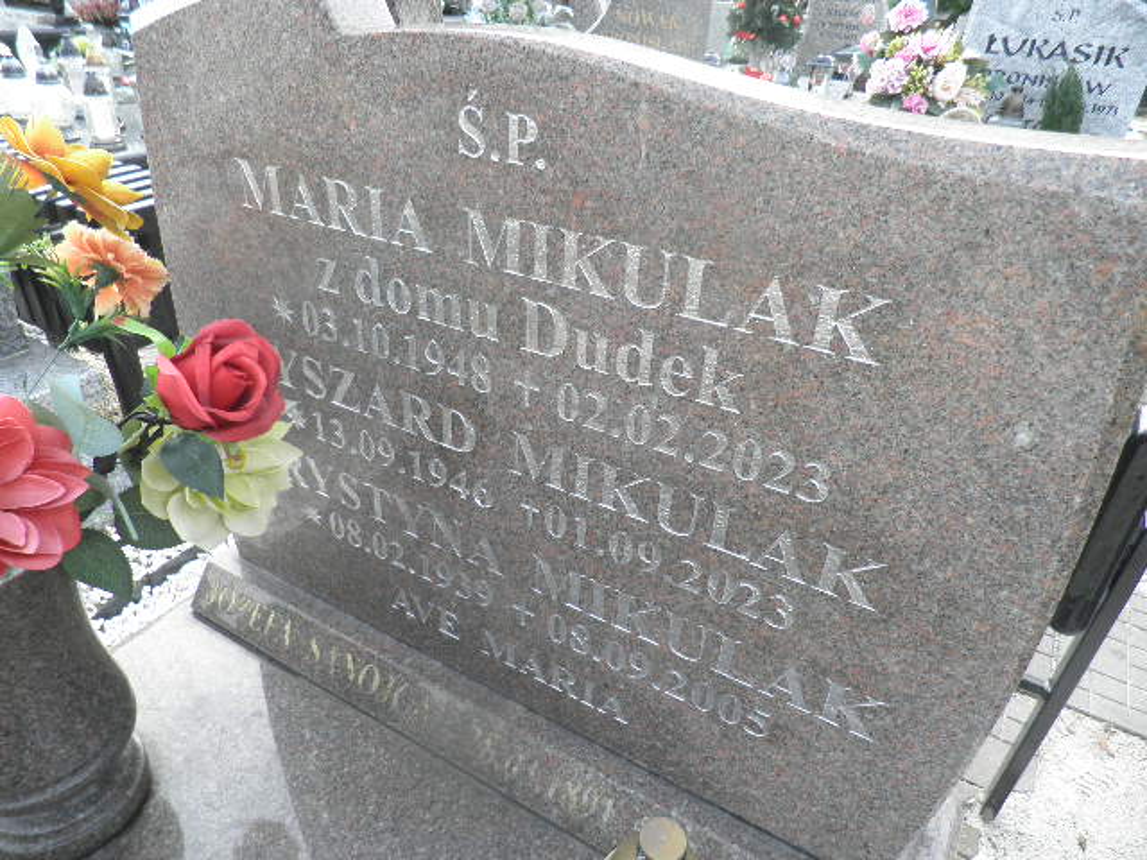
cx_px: 574
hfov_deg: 71.6
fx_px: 795
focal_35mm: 24
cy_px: 430
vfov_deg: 56.8
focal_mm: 4.3
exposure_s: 1/80
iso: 64
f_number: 3.3
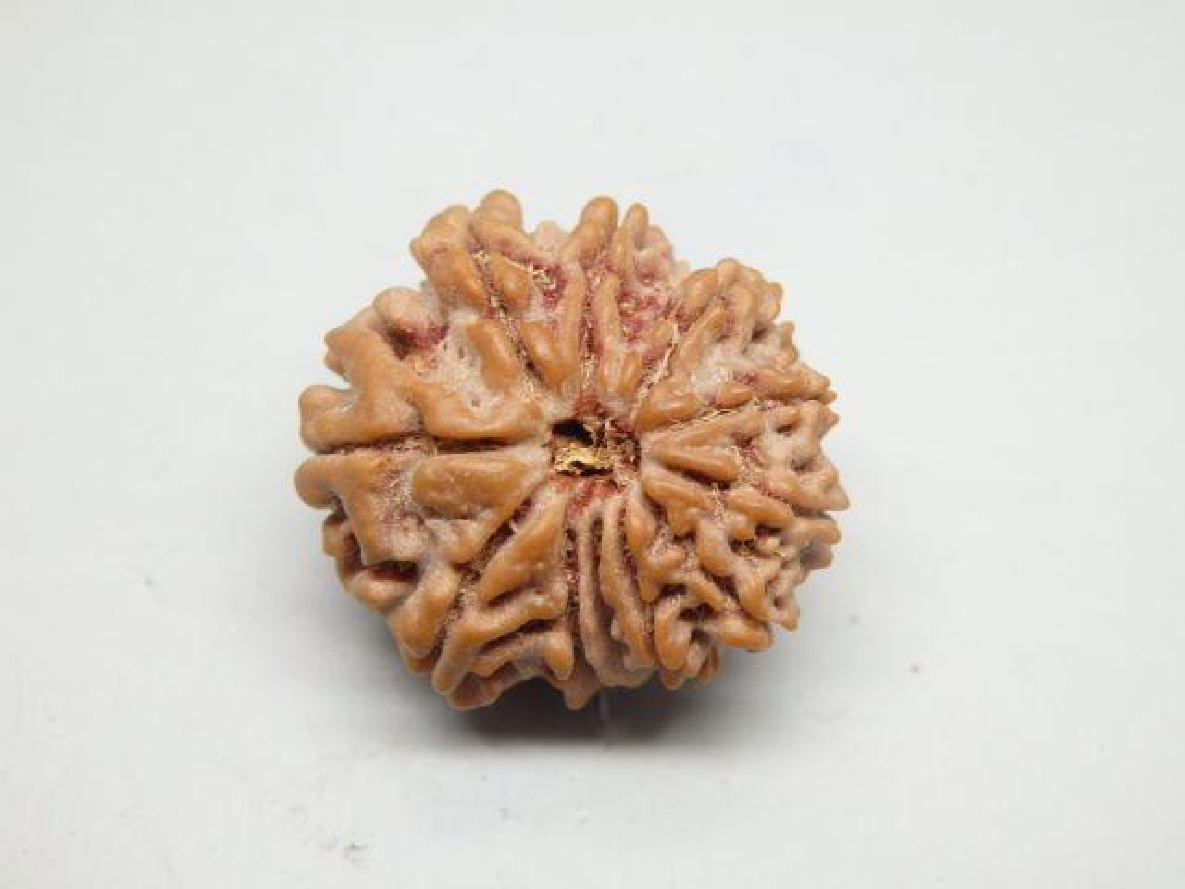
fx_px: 2259
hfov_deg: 29.4
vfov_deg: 22.3
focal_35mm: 66
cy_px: 444
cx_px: 592
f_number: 4.4
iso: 400
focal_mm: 11.9
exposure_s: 1/100
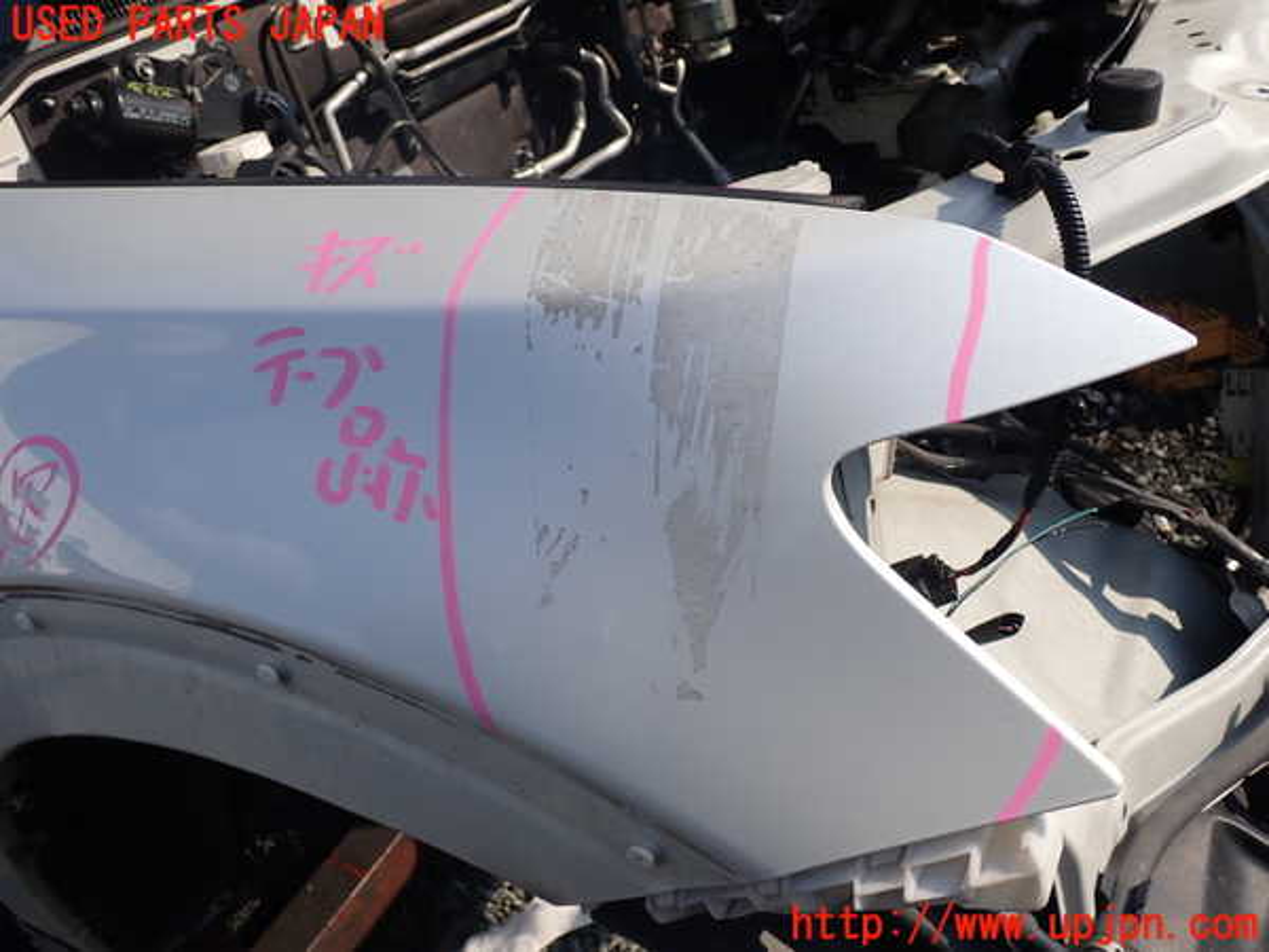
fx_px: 1100
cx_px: 634
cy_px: 476
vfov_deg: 46.8
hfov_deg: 60.0
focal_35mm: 30
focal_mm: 5.4
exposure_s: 1/160
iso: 100
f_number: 9
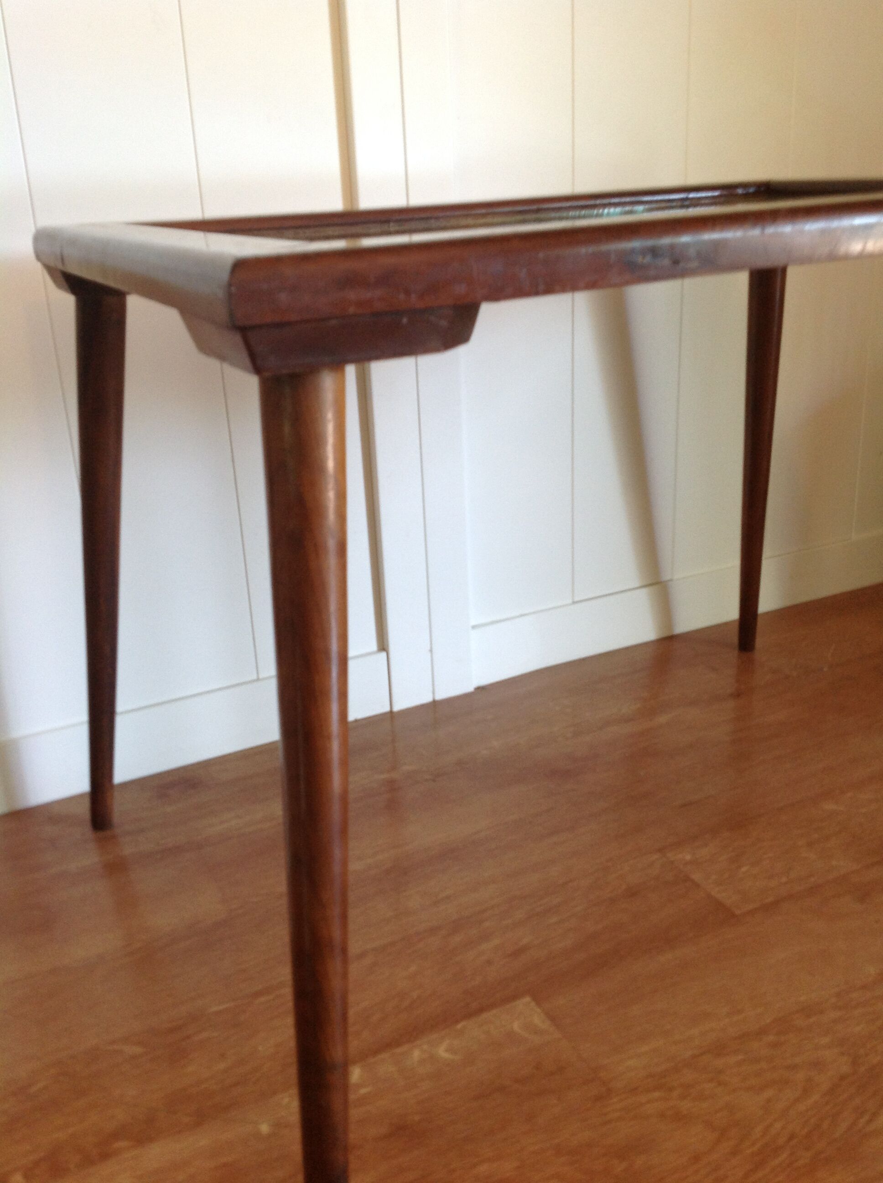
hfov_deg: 40.6
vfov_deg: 52.7
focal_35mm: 35
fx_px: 1194
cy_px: 592
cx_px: 442
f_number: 2.4
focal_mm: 4.28
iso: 80
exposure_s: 1/17
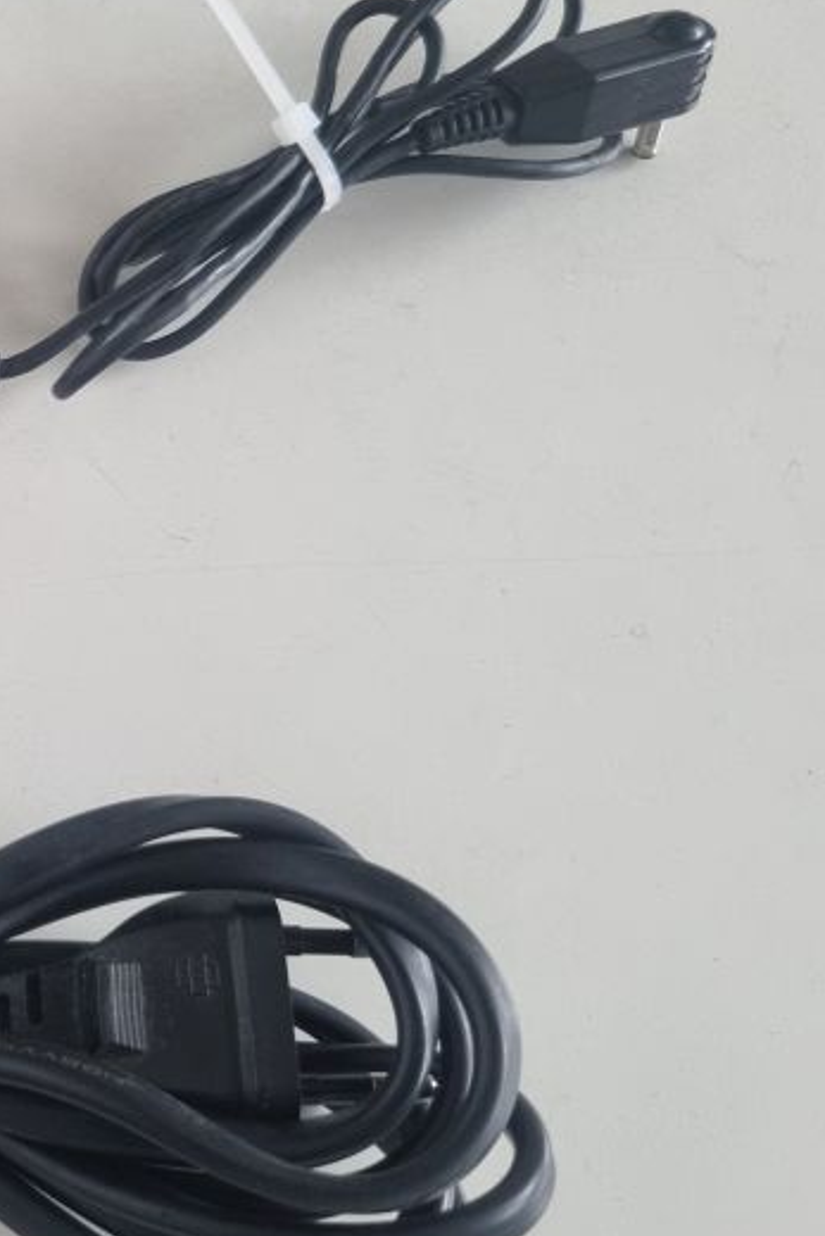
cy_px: 632
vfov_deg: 38.2
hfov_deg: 23.2
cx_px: -228
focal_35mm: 52
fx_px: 1786
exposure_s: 1/100
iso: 200
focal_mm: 5.4
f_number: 1.8
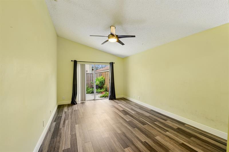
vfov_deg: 81.2
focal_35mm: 14
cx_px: 114
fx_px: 89
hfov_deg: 104.3
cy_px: 76
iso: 200
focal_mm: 14
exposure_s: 1/3.33
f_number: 9
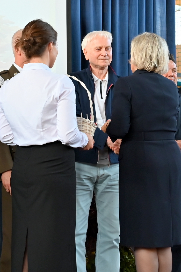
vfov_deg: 40.3
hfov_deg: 27.5
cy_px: 167
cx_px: 115
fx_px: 368
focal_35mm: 49
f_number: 4.5
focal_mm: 30.5
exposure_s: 1/125
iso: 1100
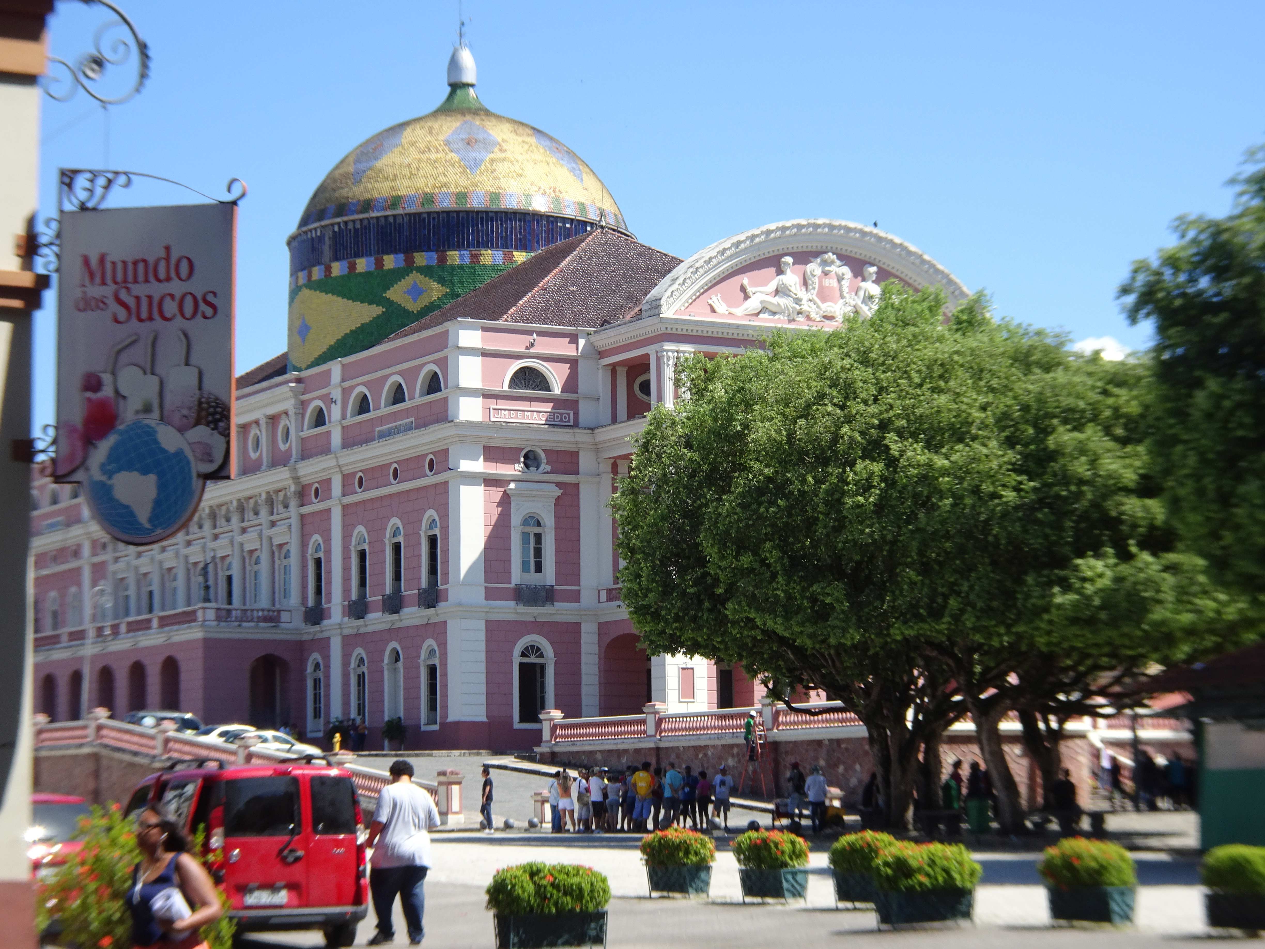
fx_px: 2741
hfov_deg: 26.0
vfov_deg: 19.6
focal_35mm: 75
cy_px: 474
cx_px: 632
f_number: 5
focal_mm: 12.87
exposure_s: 1/250
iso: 80
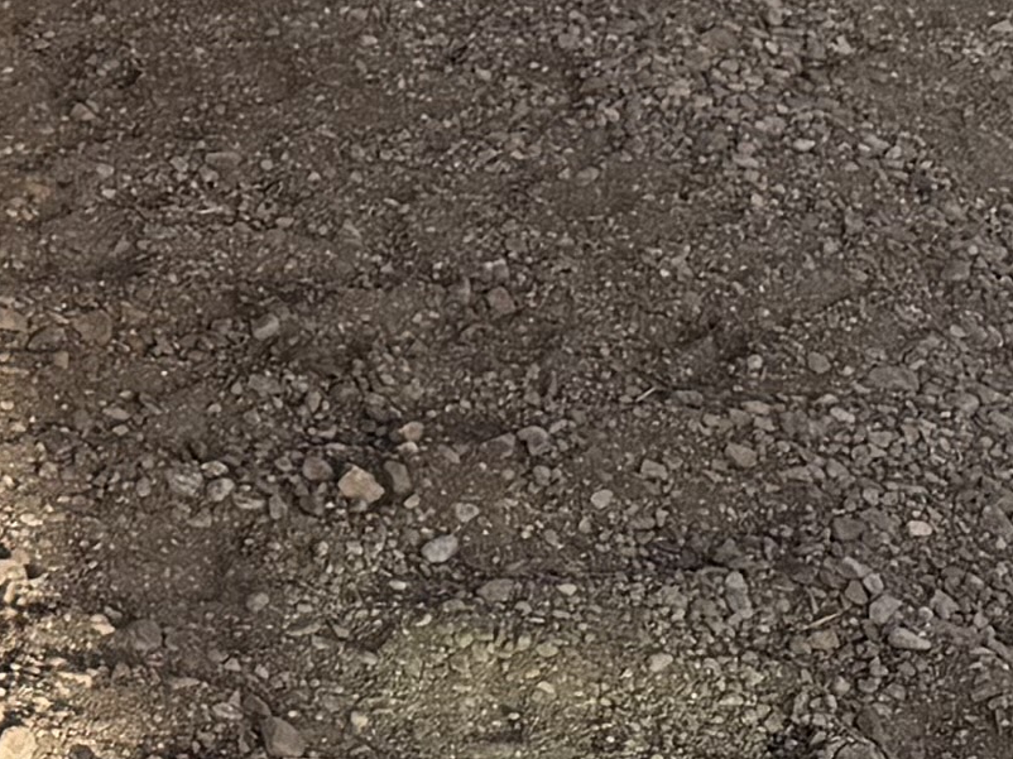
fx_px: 5003
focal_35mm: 171
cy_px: -642
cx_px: -1228
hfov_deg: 10.3
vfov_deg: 8.3
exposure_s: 1/2907
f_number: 1.78
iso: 80
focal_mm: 6.76
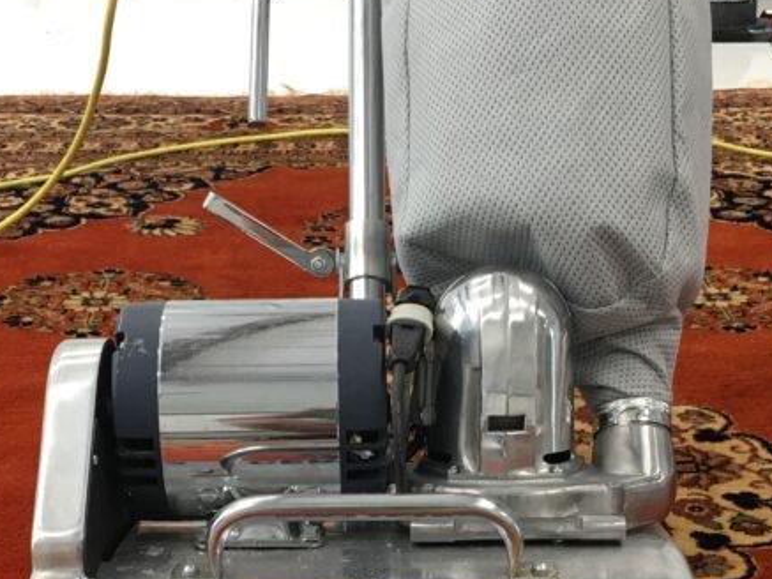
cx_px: 371
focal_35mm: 68
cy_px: 597
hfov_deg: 28.6
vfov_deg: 20.8
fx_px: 1517
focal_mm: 4.15
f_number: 2.2
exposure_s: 1/15
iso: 25
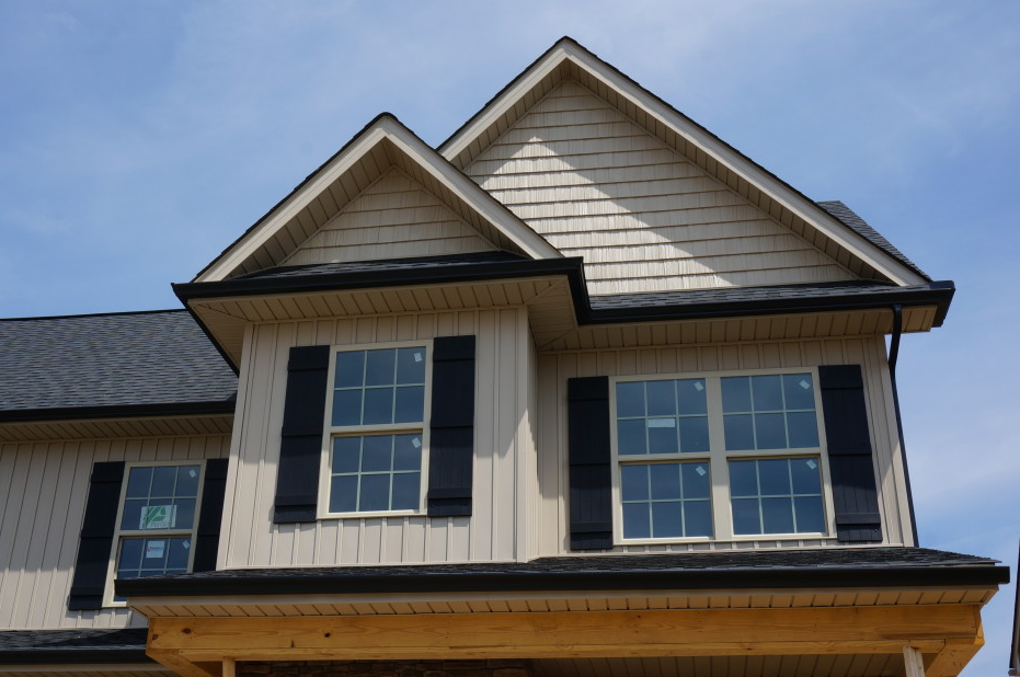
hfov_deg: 44.0
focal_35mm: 45
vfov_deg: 30.1
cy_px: 319
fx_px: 1260
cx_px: 478
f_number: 13
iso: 100
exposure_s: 1/125
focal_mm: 27
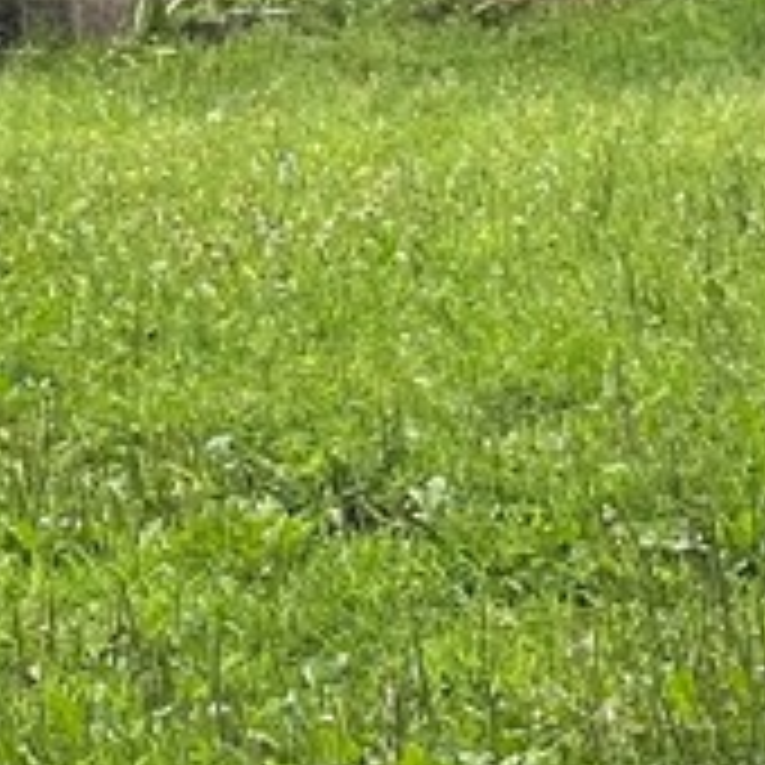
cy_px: -356
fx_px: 6376
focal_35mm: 255
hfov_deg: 6.9
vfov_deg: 6.8
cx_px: 108
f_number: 1.78
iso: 64
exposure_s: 1/672
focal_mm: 6.86
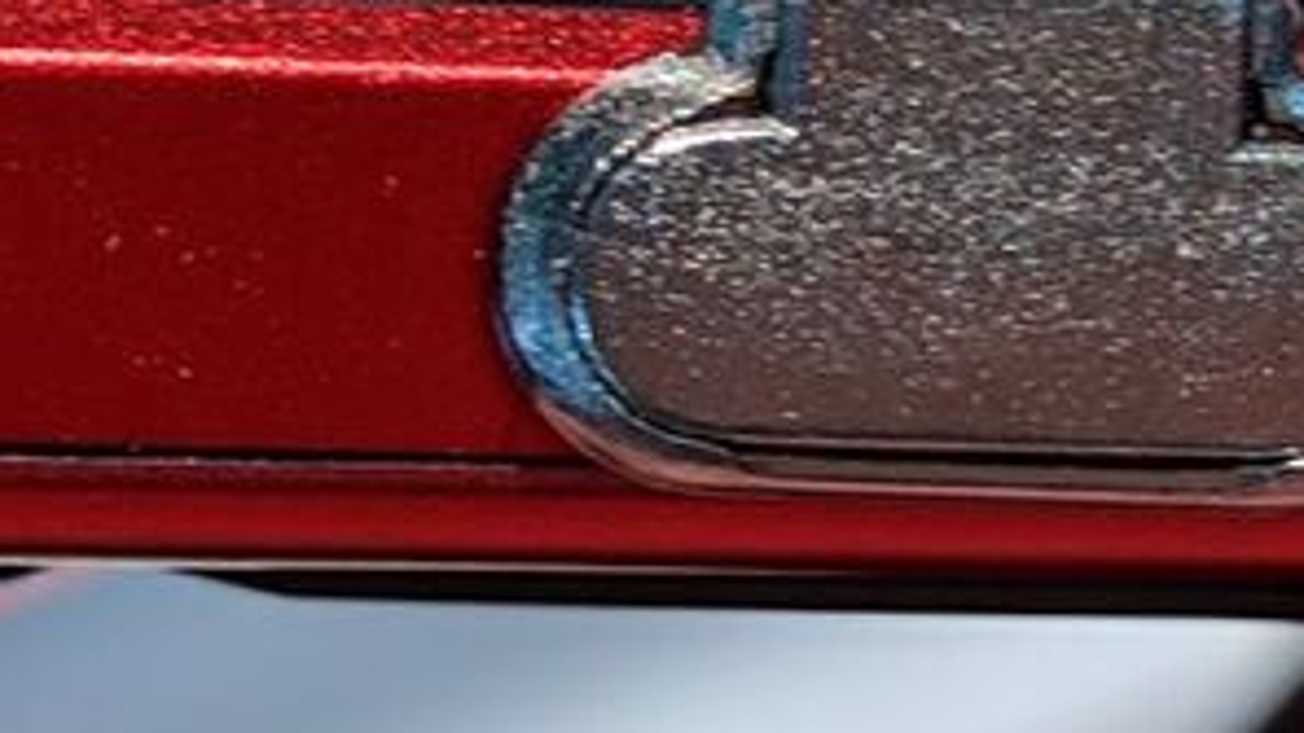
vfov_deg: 6.4
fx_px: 6569
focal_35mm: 190
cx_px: 896
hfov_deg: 11.3
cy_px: 277
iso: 82
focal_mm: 4.44
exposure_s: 1/99.9
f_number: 1.8
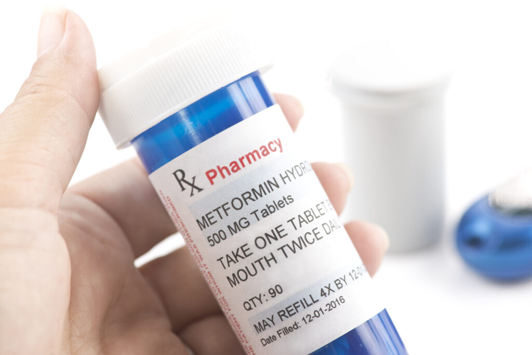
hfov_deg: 19.5
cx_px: 266
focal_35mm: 105
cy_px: 178
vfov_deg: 13.0
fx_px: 1552
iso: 100
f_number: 8
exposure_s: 1/100
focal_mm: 105
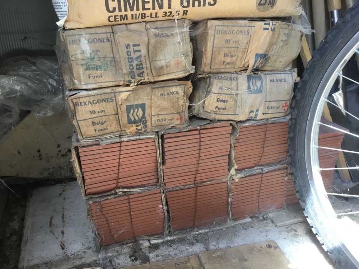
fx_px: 321
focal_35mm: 31
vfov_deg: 45.4
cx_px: 180
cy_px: 134
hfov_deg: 58.4
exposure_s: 1/33
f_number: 2.4
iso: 25
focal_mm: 3.3
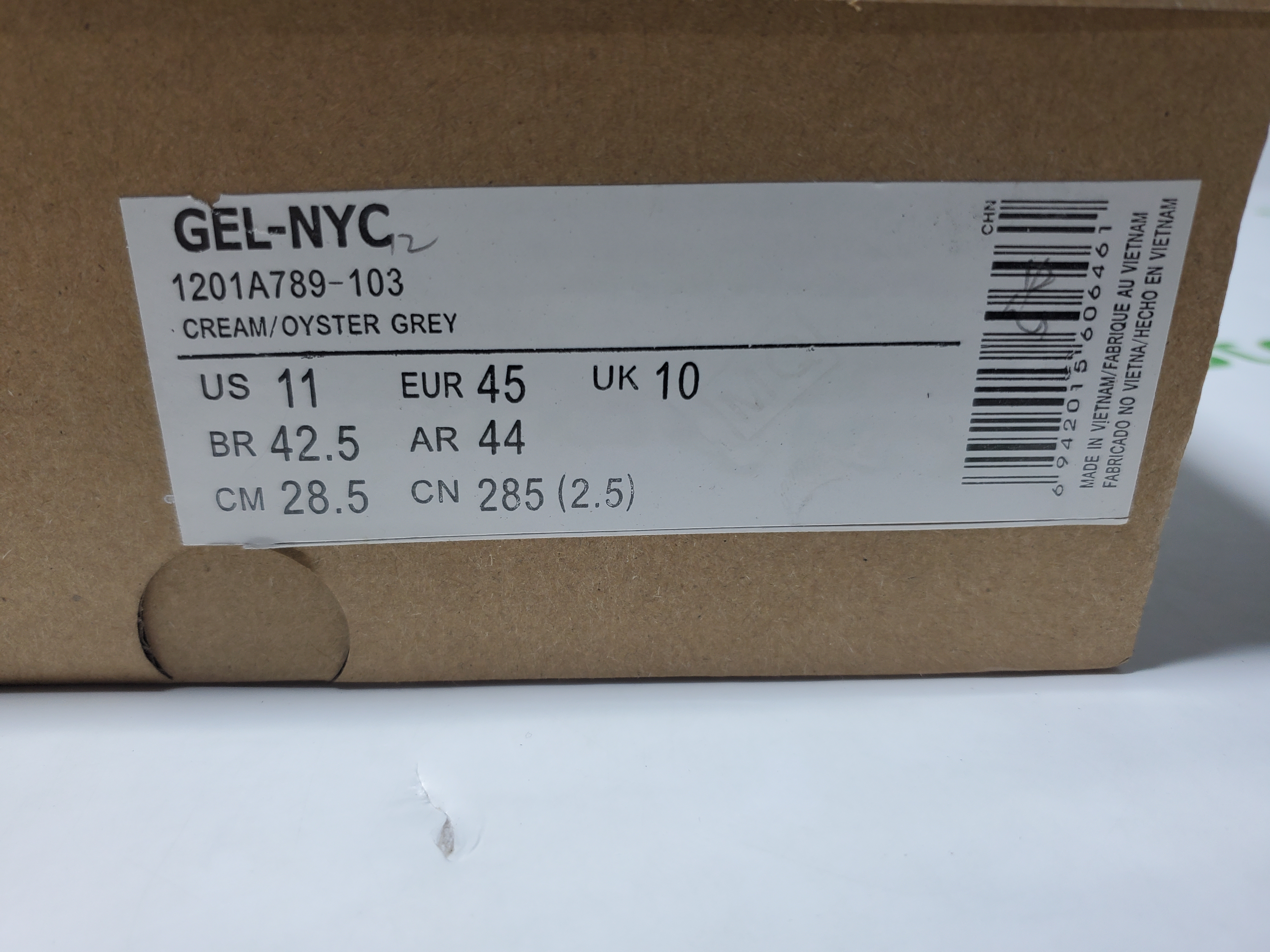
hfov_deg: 67.3
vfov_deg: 53.1
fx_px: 954
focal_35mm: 26
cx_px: 635
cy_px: 476
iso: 50
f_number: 1.5
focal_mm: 4.3
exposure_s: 1/349
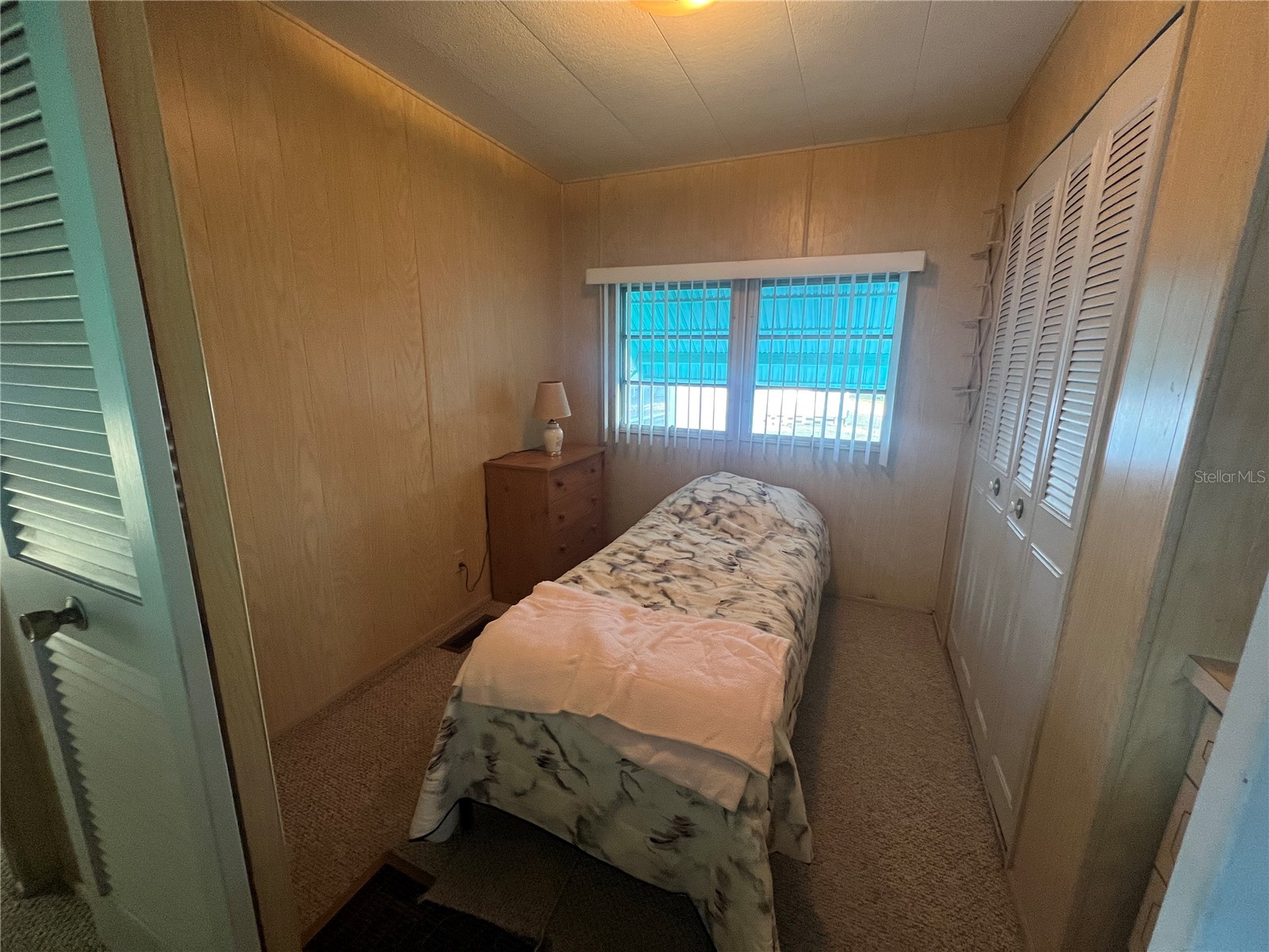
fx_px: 477
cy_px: 476
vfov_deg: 89.9
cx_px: 634
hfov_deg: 106.2
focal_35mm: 13
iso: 320
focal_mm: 1.57
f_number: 1.8
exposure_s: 1/60
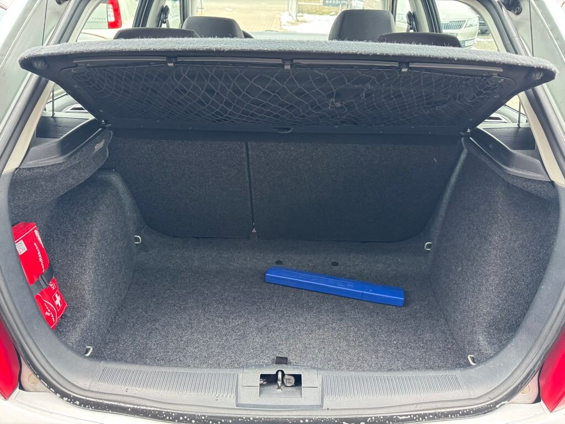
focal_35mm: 24
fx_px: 392
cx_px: 282
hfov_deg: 71.6
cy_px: 212
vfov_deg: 56.8
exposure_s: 1/60
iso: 400
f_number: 1.78
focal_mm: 6.76
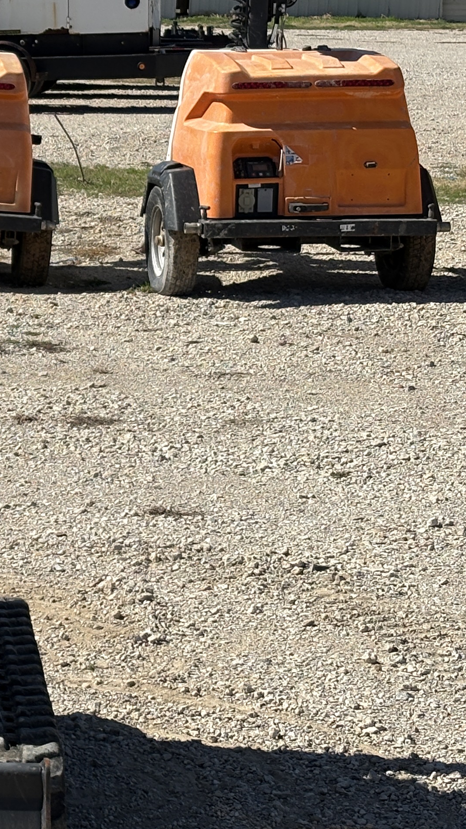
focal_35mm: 120
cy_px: 302
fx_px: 2636
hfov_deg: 9.8
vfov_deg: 17.8
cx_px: -268
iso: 40
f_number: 1.6
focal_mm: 5.96
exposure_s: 1/4630
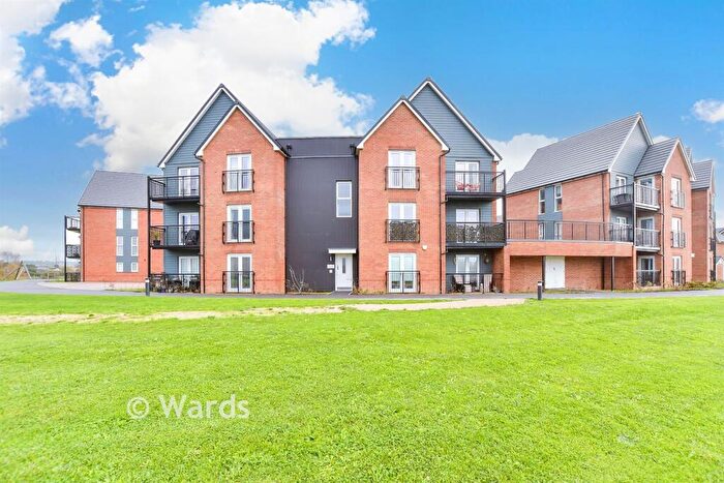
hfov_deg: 100.4
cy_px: 242
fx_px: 302
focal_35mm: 15
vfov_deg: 77.4
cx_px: 362
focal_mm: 10
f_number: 6.3
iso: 160
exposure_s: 1/100
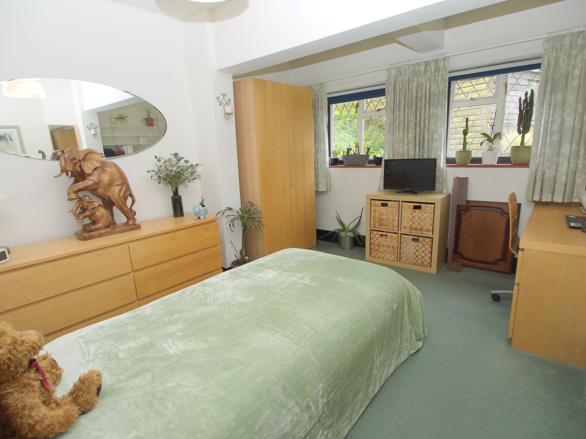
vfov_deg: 71.6
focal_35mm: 18
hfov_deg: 87.8
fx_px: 305
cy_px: 220
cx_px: 293
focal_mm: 9
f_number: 4
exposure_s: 1/60
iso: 100
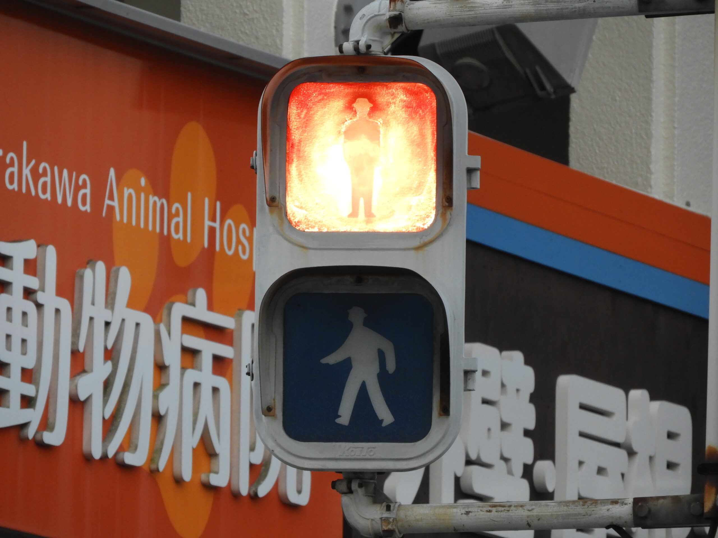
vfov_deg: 2.7
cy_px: 269
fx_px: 11408
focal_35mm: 550
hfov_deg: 3.6
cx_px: 359
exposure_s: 1/160
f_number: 5.6
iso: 400
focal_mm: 98.5
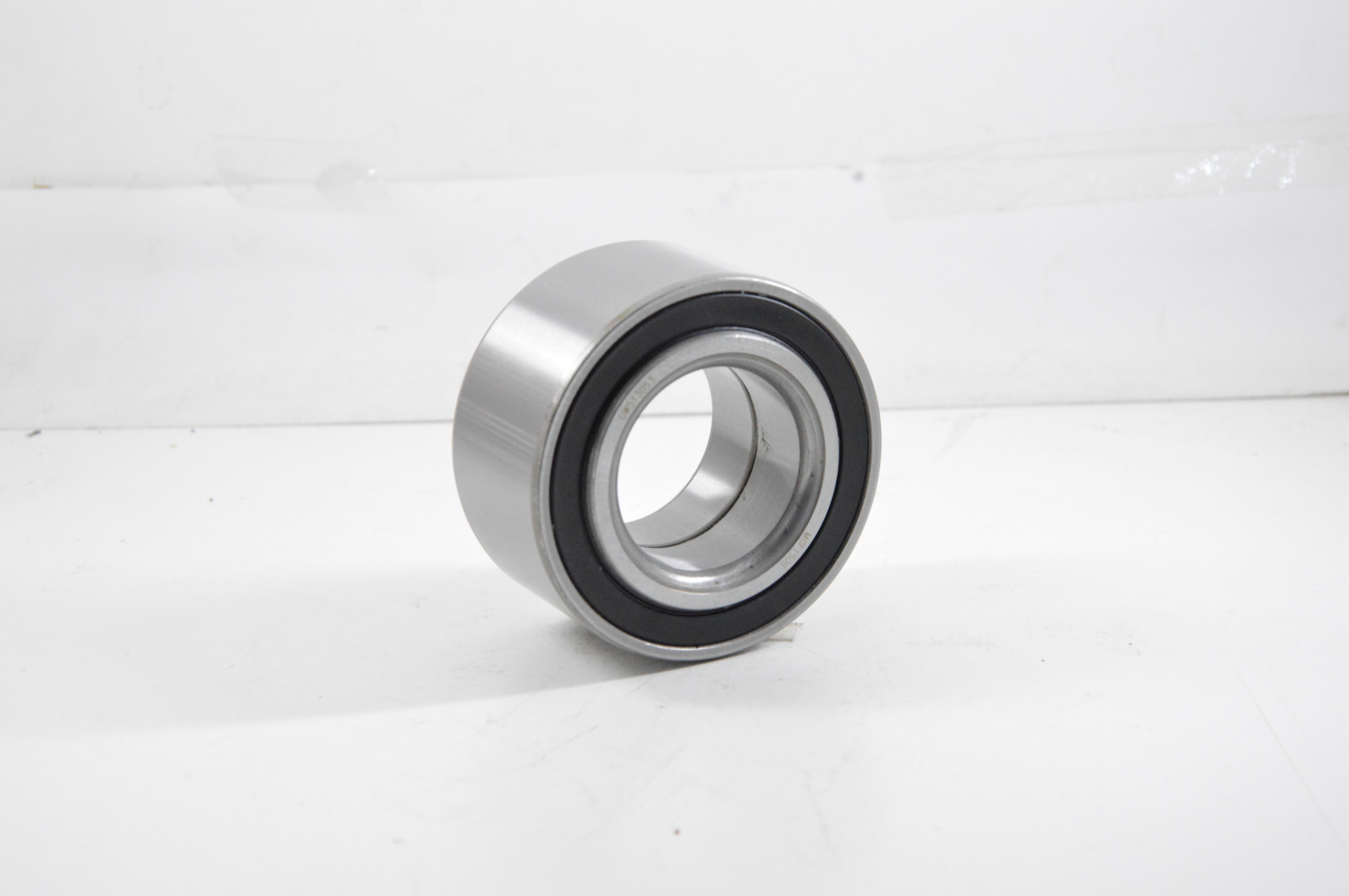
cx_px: 674
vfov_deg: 17.5
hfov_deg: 26.0
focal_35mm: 78
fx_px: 2920
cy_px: 448
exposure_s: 1/100
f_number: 7.1
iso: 3200
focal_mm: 52
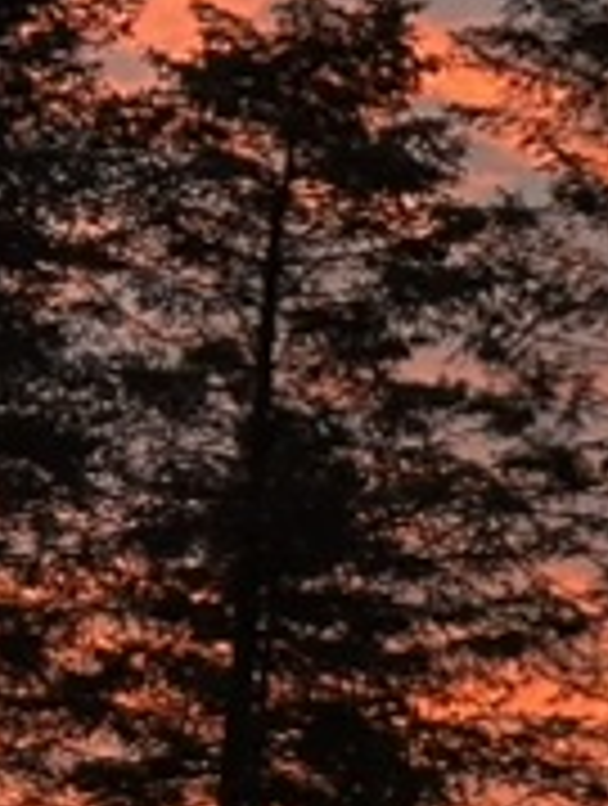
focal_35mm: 274
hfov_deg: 5.1
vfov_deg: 7.1
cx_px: 1856
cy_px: 1085
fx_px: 6394
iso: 80
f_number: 1.78
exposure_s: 1/121
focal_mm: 6.86
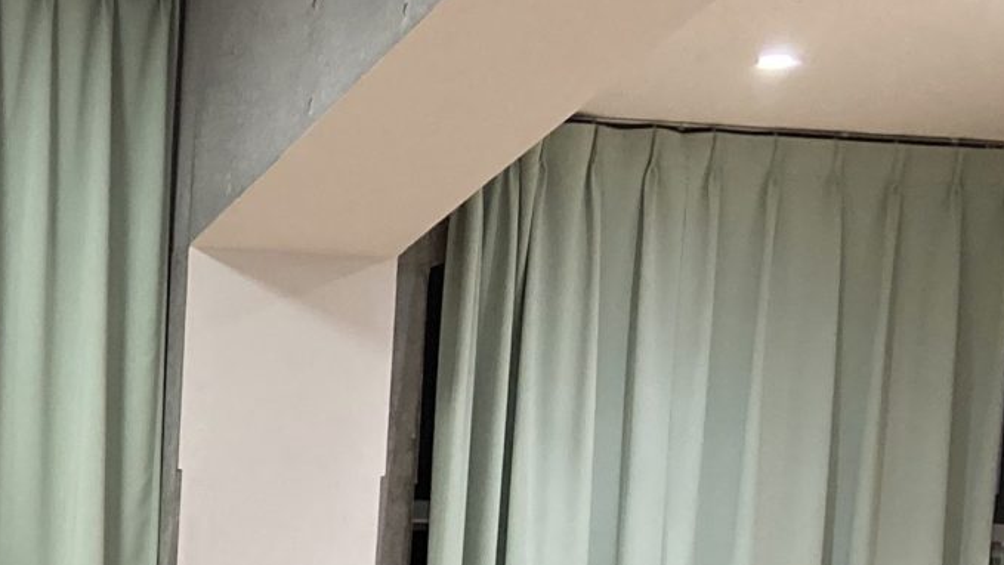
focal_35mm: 115
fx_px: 3062
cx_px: -325
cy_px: 1108
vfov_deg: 9.8
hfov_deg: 17.4
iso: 80
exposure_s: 1/67
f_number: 1.8
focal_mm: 3.99
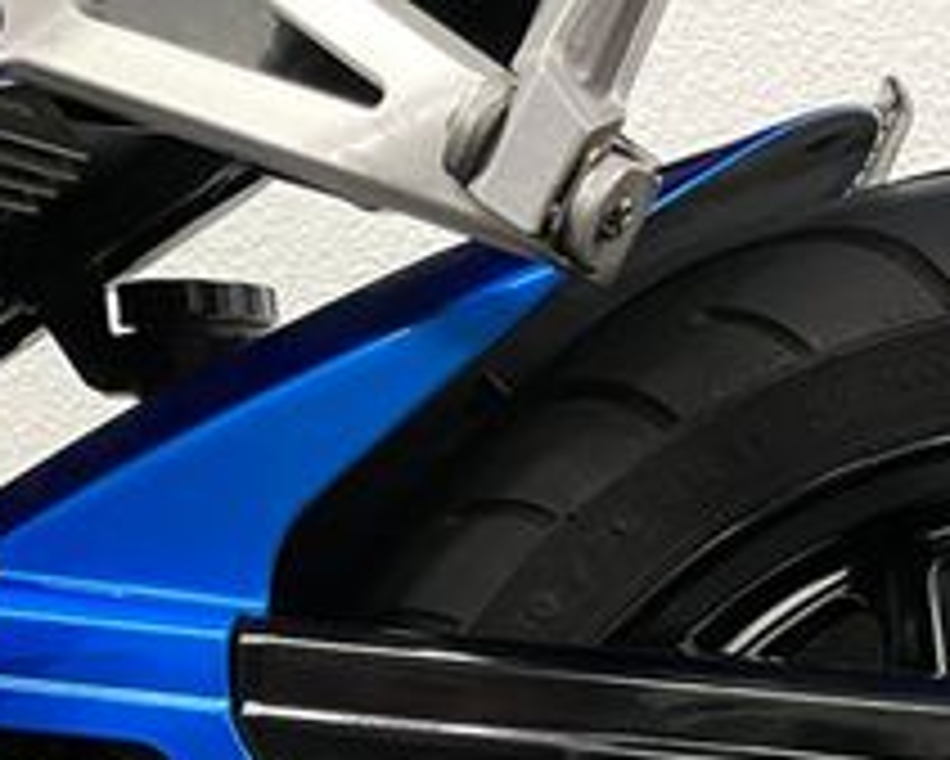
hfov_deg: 23.0
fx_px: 2166
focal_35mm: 77
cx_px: 1094
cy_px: 1075
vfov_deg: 18.1
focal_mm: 5.1
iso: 400
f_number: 1.6
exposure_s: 1/50
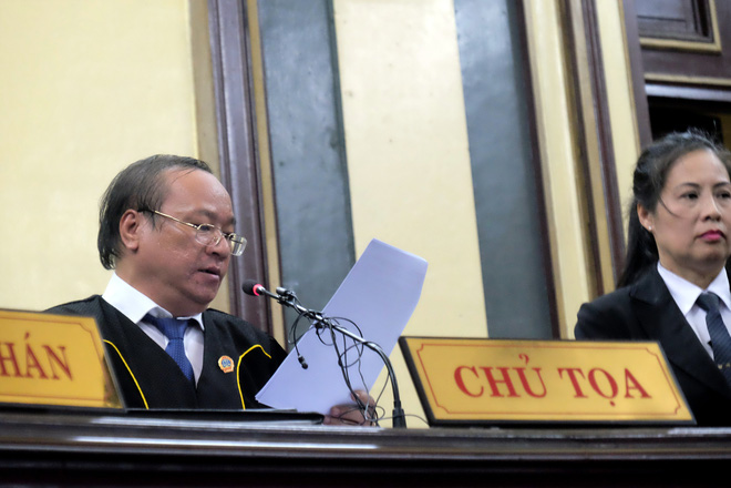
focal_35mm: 118
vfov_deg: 11.6
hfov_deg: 17.3
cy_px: 244
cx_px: 366
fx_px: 2396
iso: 6400
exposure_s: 1/25
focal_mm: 78.7
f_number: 5.3
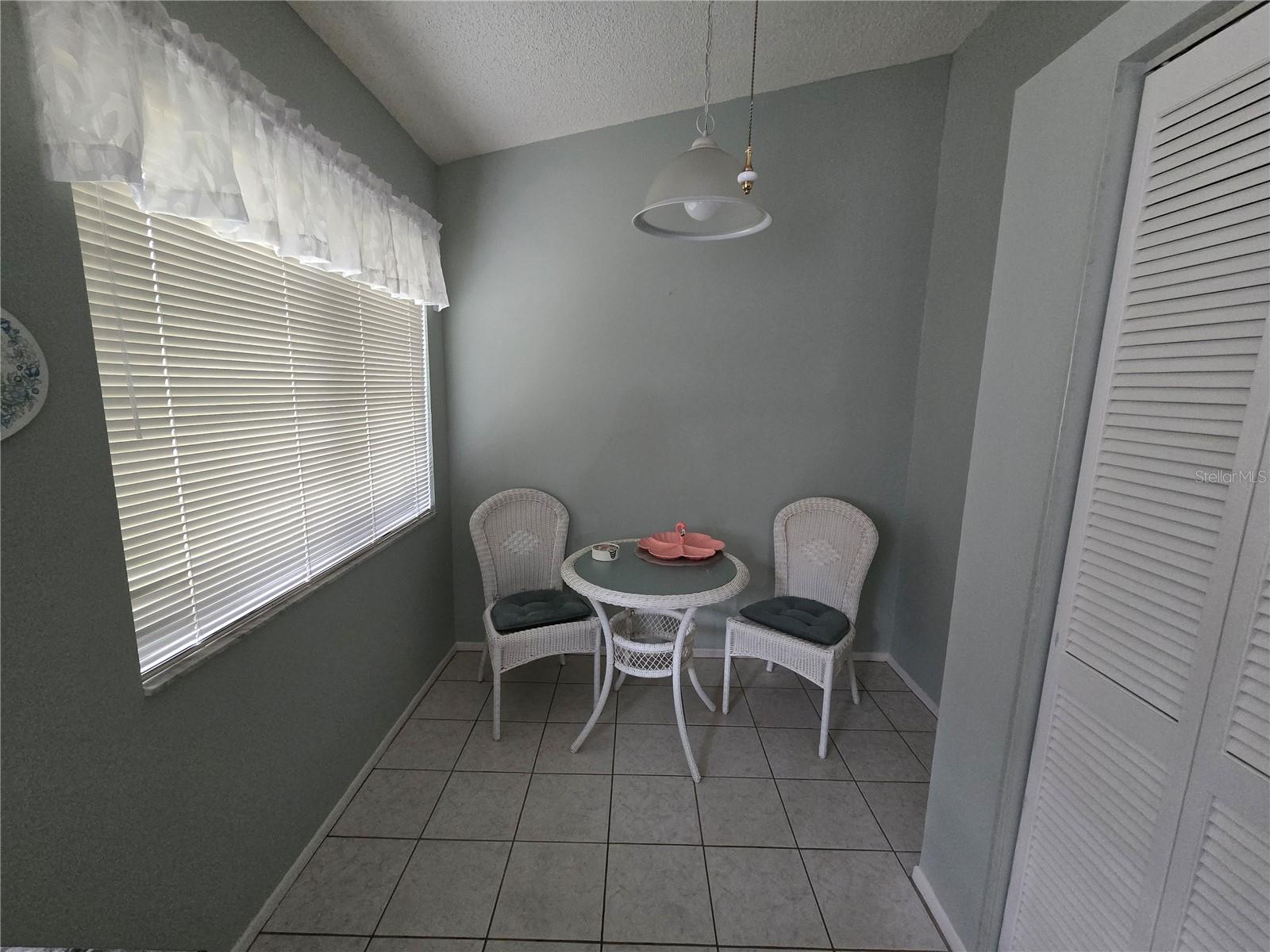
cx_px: 635
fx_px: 477
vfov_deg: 89.9
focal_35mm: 13
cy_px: 476
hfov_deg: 106.2
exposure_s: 1/60
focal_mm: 2.2
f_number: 2.2
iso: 800
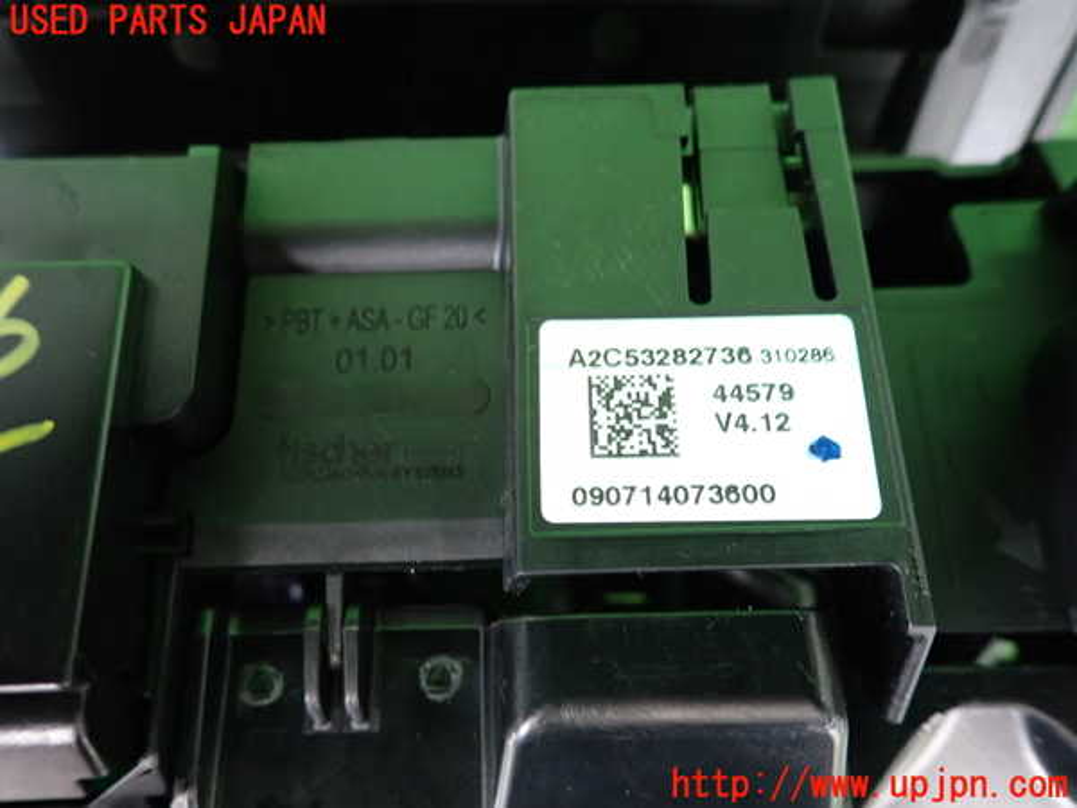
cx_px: 538
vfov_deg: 54.9
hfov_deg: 69.4
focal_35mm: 25
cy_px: 404
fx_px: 778
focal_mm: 4.5
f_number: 2
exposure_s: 1/30
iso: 320
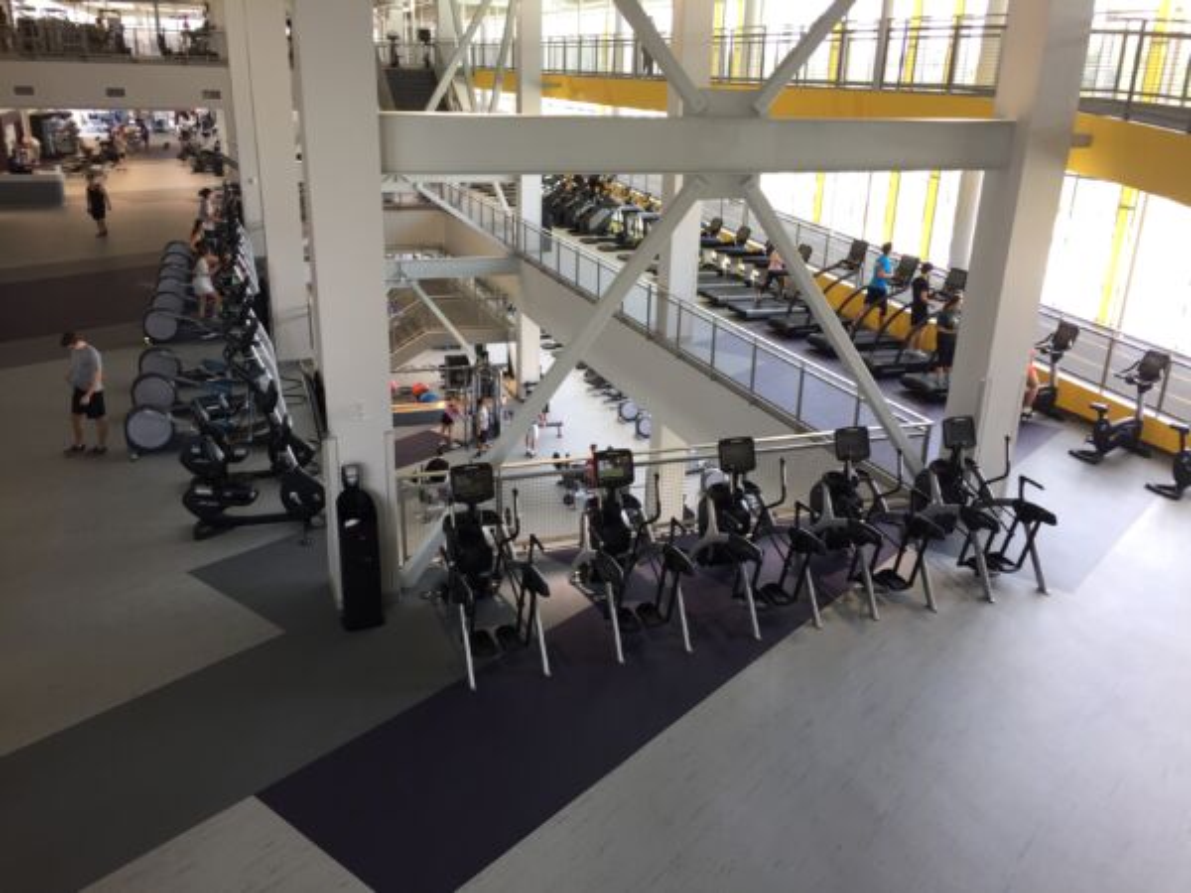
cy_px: 446
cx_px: 596
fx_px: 998
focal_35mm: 29
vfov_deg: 48.2
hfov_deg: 61.7
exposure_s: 1/40
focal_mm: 4.15
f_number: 2.2
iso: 40
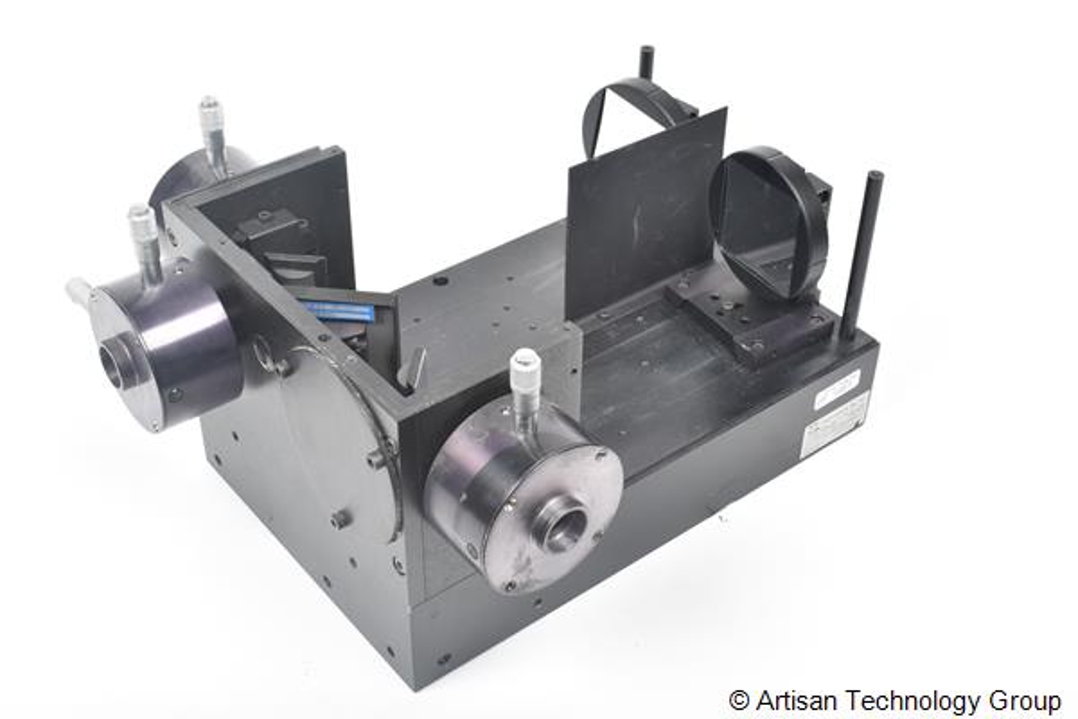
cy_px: 360
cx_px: 539
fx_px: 1258
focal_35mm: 42
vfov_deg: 31.9
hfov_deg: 46.4
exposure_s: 1/200
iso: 200
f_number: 13
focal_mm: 28
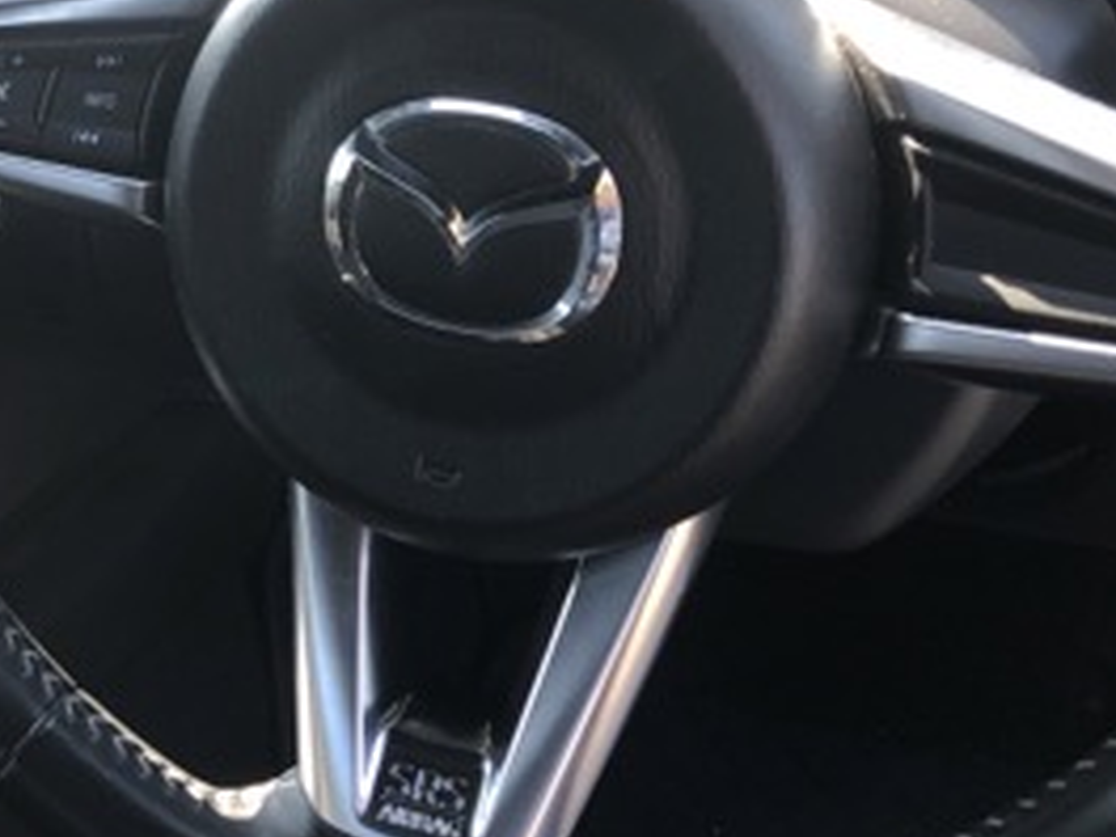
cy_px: 207
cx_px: 228
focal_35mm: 68
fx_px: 2192
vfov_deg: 21.4
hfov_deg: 28.0
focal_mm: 3.99
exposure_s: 1/120
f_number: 1.8
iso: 40
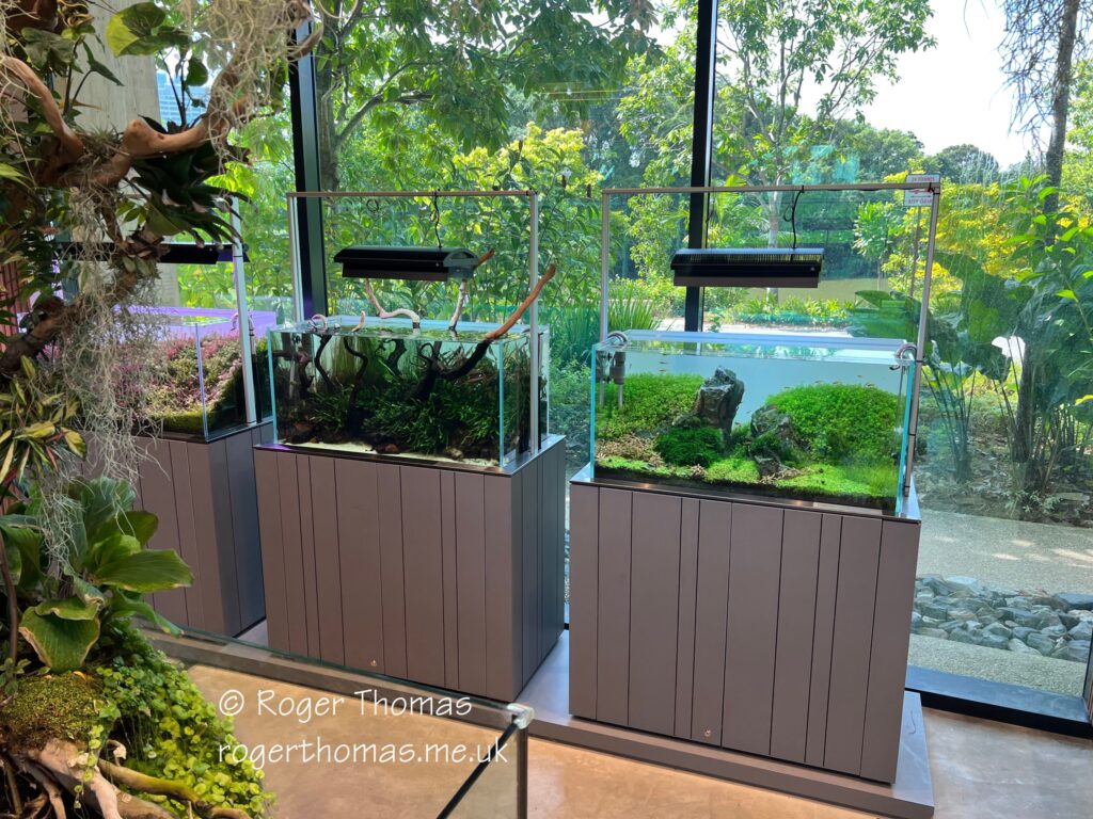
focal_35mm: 26
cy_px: 410
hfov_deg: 67.3
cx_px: 546
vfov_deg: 53.1
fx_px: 821
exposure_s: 1/166
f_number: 1.5
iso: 40
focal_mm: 5.7
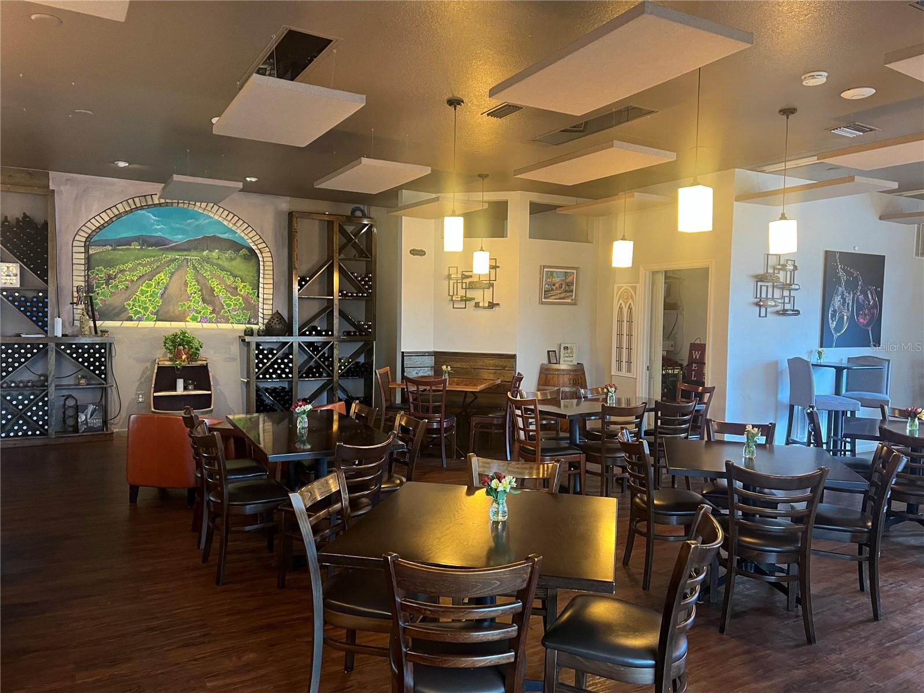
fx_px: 694
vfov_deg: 53.1
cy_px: 346
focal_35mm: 26
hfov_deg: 67.3
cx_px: 462
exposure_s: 1/40
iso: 400
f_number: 1.5
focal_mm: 5.7
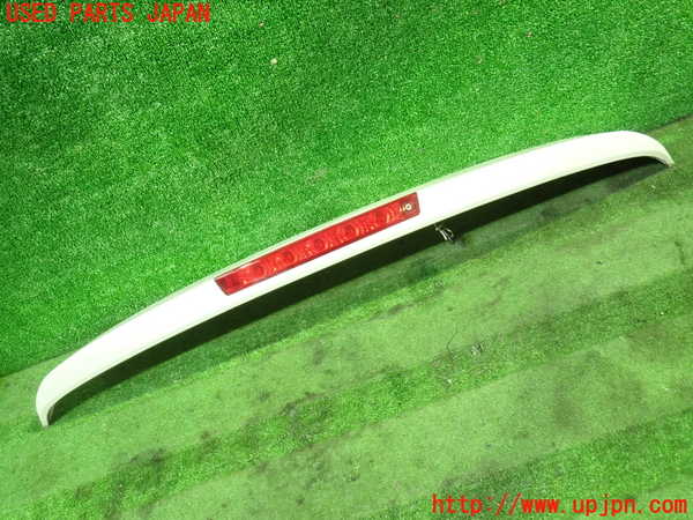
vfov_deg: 54.9
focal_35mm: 25
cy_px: 260
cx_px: 346
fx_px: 500
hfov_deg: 69.4
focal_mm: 4.5
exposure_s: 1/30
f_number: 2
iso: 800
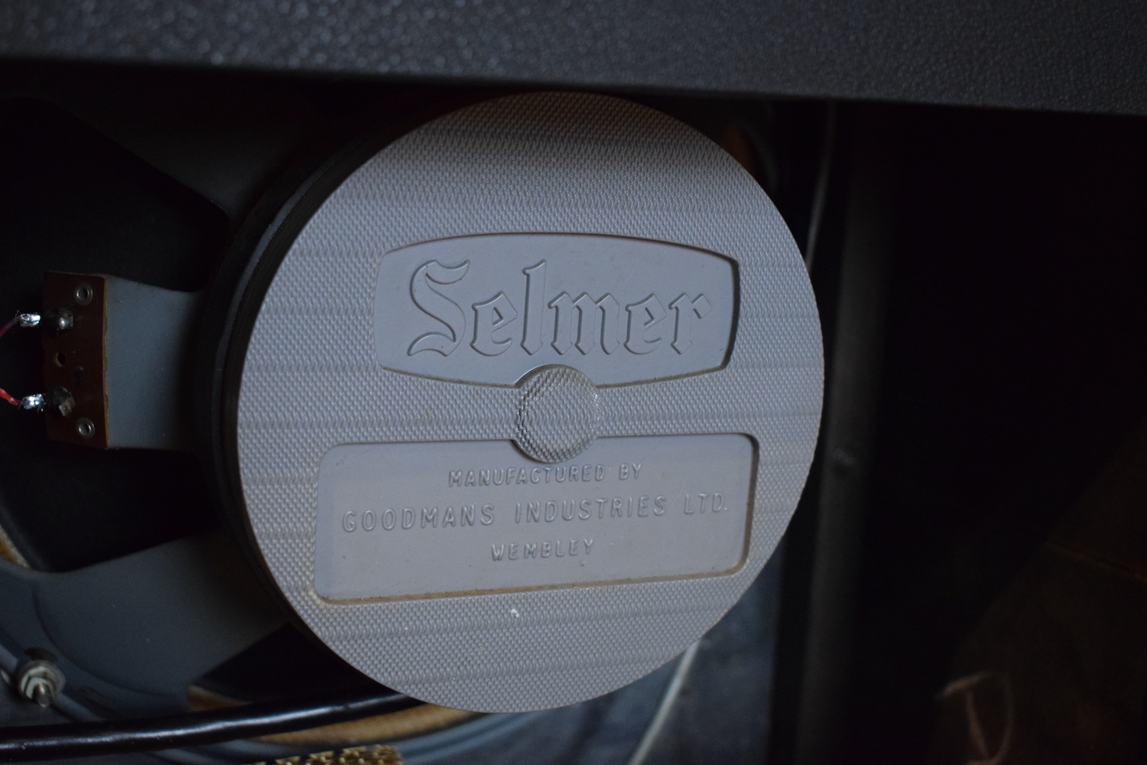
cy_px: 382
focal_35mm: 48
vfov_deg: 28.1
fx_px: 1529
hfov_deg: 41.1
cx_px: 574
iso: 3600
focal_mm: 32
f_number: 4.5
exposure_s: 1/60
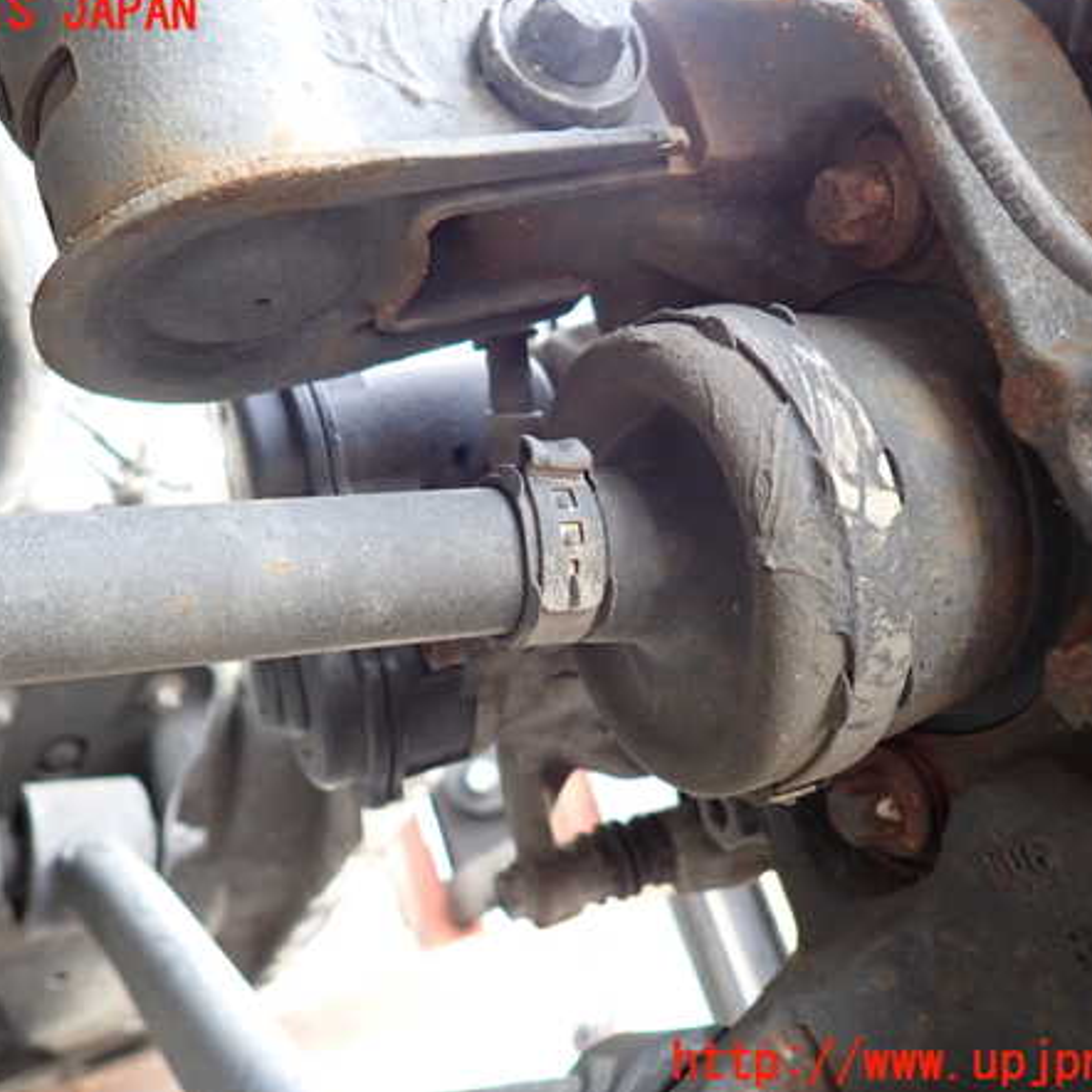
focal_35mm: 30
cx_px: 489
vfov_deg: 54.0
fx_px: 1071
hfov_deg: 53.9
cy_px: 539
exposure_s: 1/30
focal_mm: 4.5
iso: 200
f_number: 2
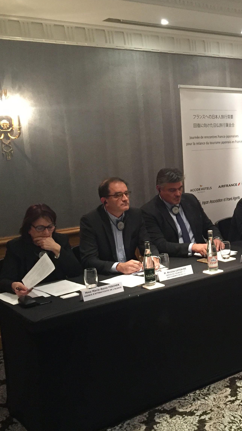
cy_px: 207
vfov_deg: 45.5
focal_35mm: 45
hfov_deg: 25.0
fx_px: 513
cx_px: 253
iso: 250
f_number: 2.2
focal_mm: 4.15
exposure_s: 1/25
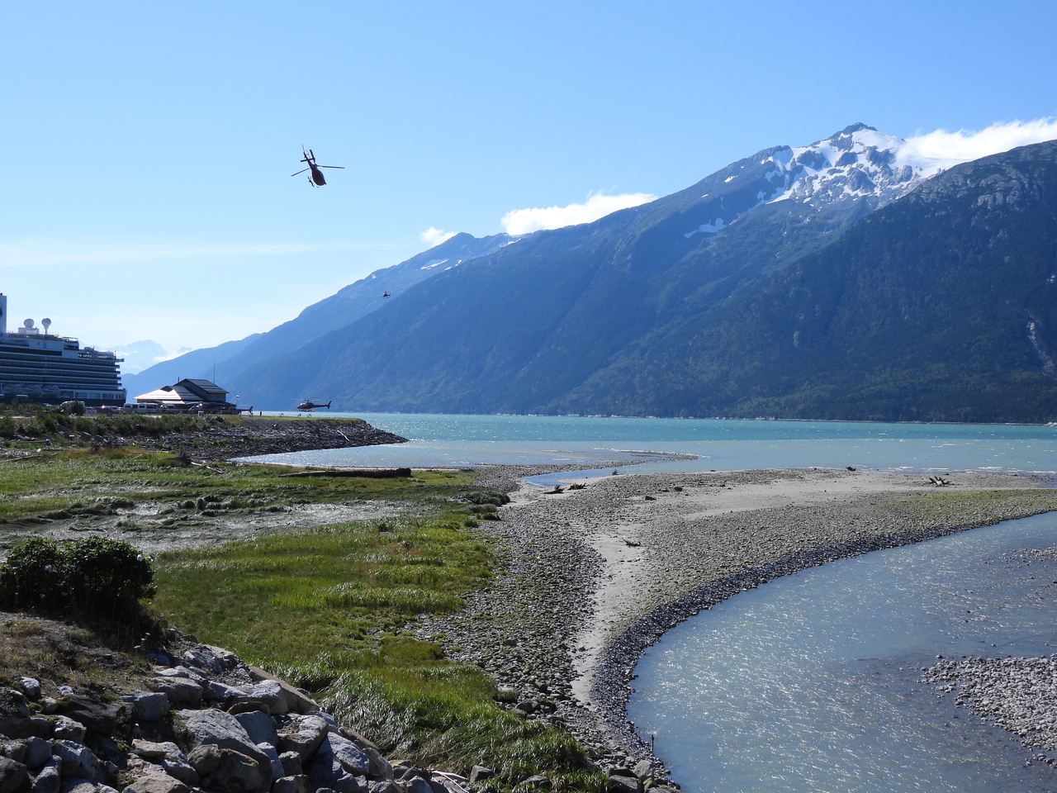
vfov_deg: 30.9
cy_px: 396
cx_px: 528
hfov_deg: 40.4
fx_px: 1435
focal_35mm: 47
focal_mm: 8.4
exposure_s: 1/1600
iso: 100
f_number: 3.2
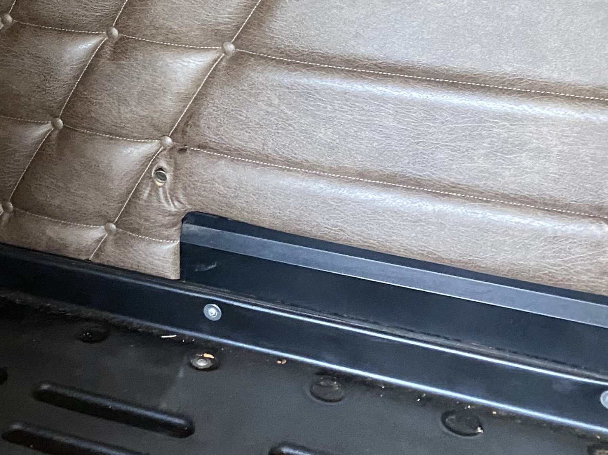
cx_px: 21
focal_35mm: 67
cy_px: -70
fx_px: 1177
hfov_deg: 27.5
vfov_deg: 20.7
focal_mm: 4.25
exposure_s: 1/34
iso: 640
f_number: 1.8
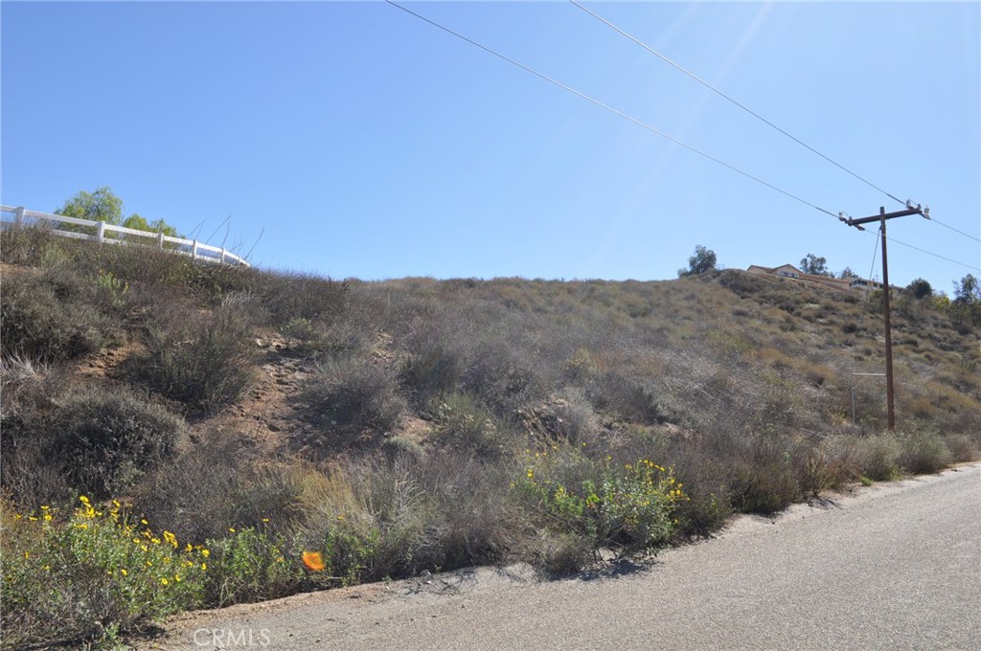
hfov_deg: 67.4
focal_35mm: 27
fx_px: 735
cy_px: 326
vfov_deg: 47.8
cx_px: 490
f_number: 9
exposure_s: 1/320
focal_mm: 18
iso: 200
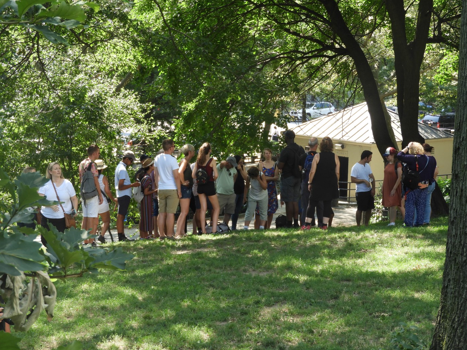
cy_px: 177
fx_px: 1457
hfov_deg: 18.2
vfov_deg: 13.7
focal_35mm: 108
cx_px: 230
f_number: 4.8
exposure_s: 1/80
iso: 100
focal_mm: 18.8
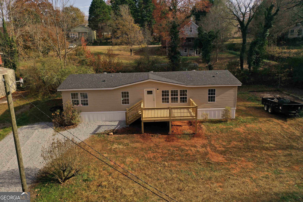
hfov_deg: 65.5
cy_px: 101
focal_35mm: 28
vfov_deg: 46.4
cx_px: 152
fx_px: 236
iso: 100
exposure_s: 1/2000
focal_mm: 10.26
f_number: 2.8
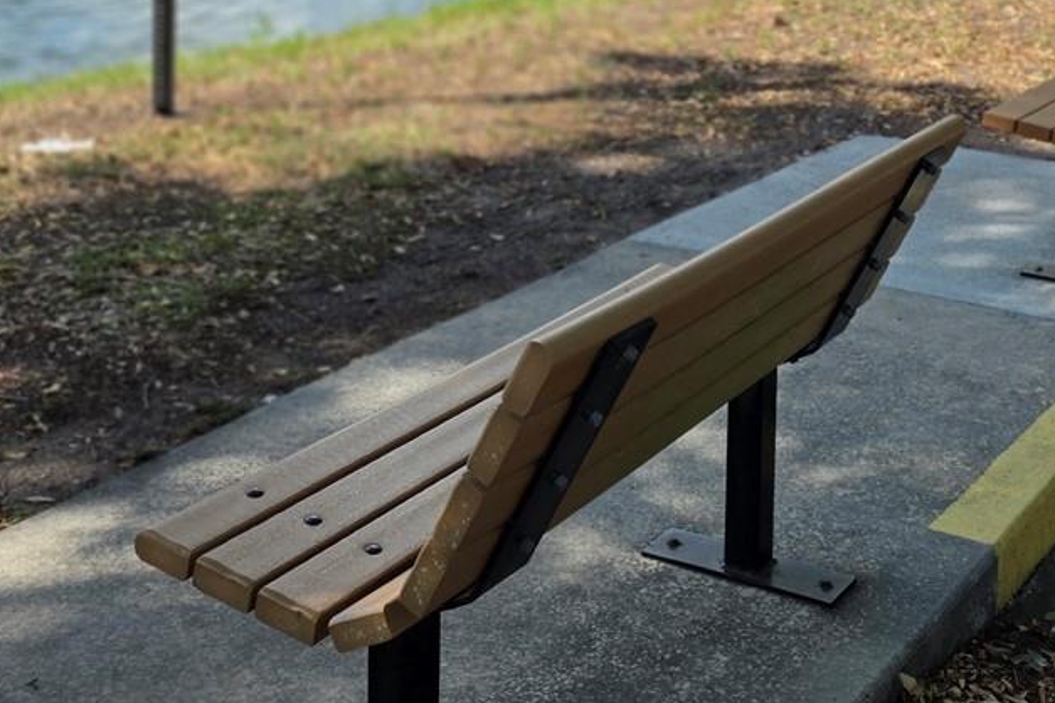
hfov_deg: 32.4
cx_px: 755
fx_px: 1787
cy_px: 7
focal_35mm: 61
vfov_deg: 21.5
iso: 80
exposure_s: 1/4434
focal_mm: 6.25
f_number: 1.7
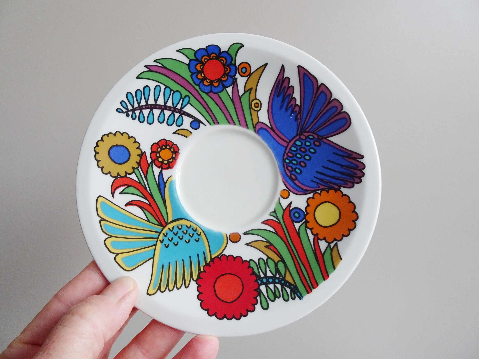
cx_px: 240
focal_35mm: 24
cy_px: 180
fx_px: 332
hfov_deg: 71.6
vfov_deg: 56.8
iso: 125
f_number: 3.5
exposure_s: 1/30
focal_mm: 4.1
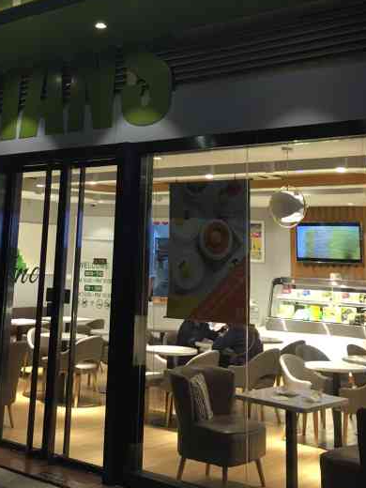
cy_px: 100
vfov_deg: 35.7
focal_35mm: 52
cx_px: 136
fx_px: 733
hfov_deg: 27.9
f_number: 2.2
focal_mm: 4.15
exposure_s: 1/18
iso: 64
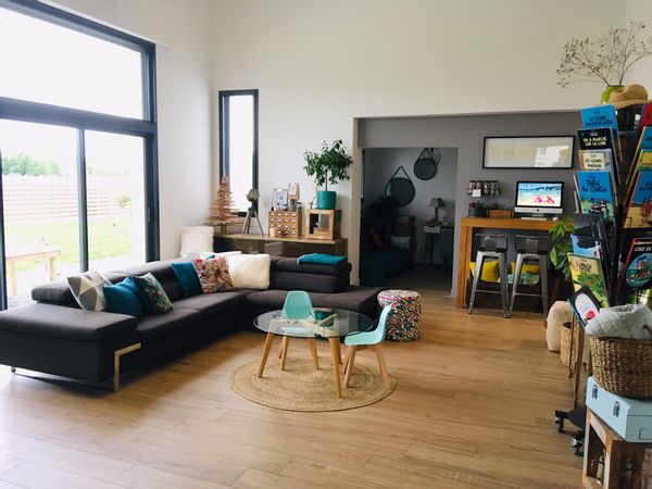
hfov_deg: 61.7
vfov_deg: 48.2
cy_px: 244
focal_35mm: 29
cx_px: 326
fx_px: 546
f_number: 2.2
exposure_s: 1/33
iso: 160
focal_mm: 4.15
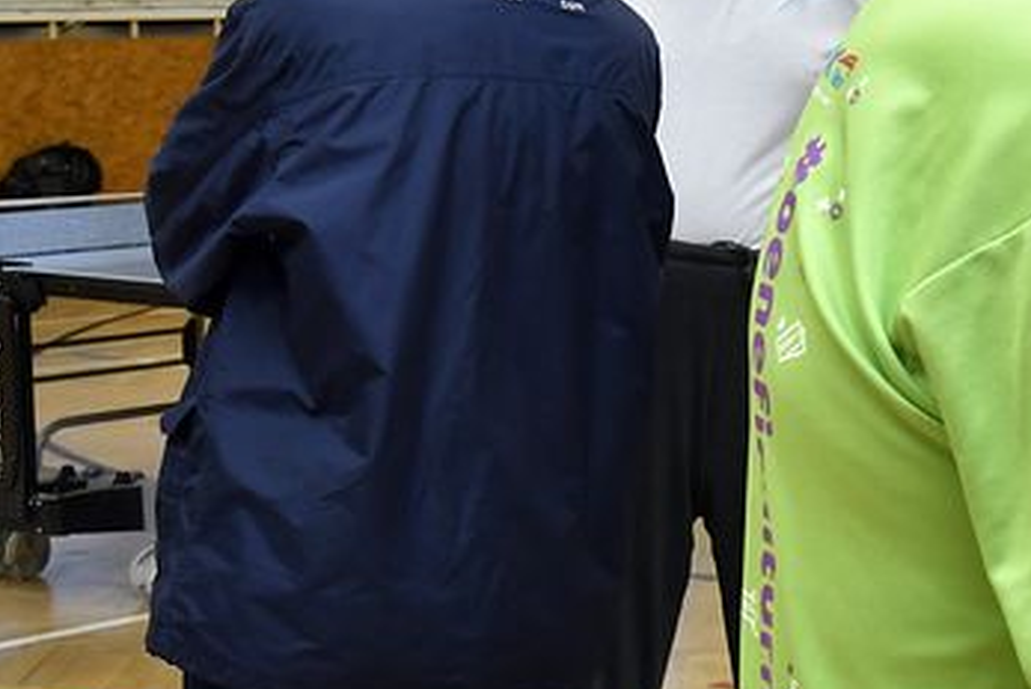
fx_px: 3267
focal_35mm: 114
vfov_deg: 12.0
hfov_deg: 16.1
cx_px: 1634
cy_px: 157
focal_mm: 22
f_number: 6.3
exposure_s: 1/125
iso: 1000
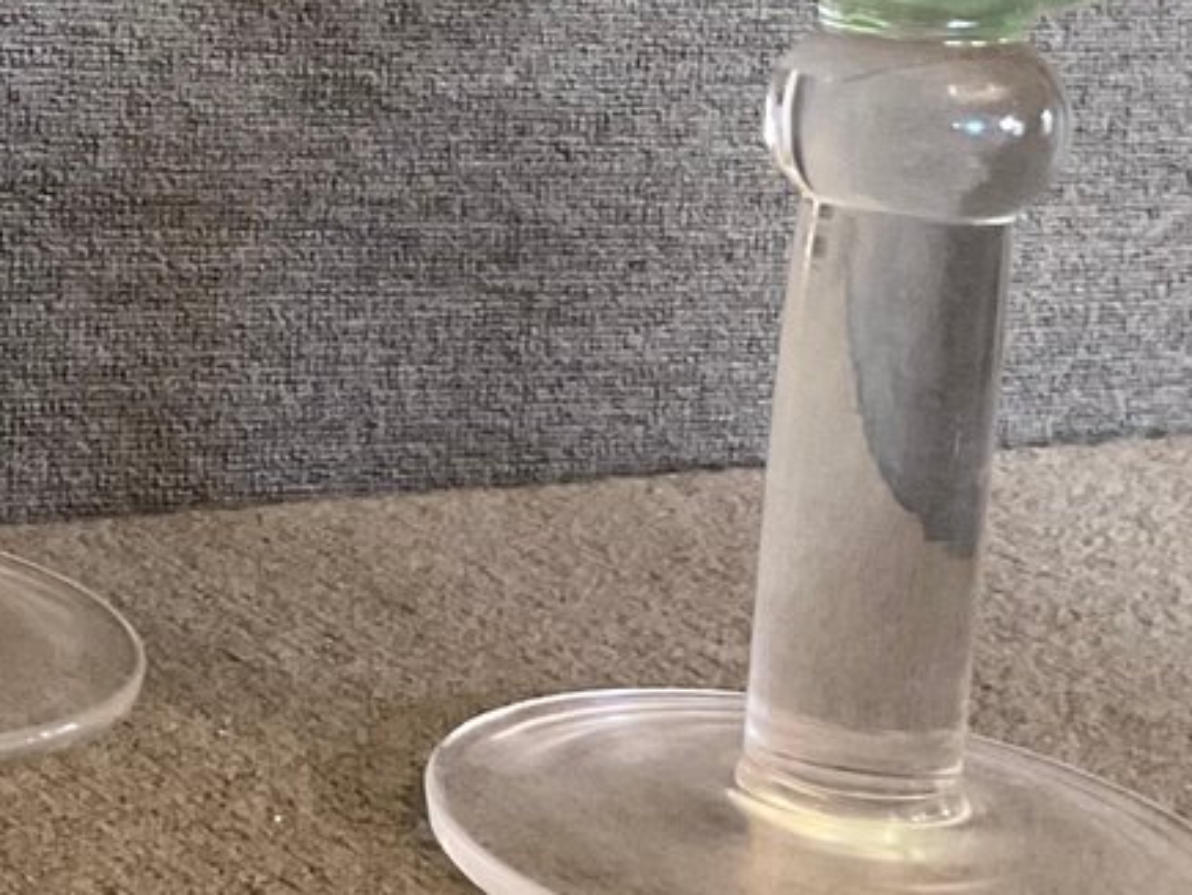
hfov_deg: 18.2
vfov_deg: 14.4
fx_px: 3480
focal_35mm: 101
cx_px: -314
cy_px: -4
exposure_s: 1/30
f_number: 1.8
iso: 250
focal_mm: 3
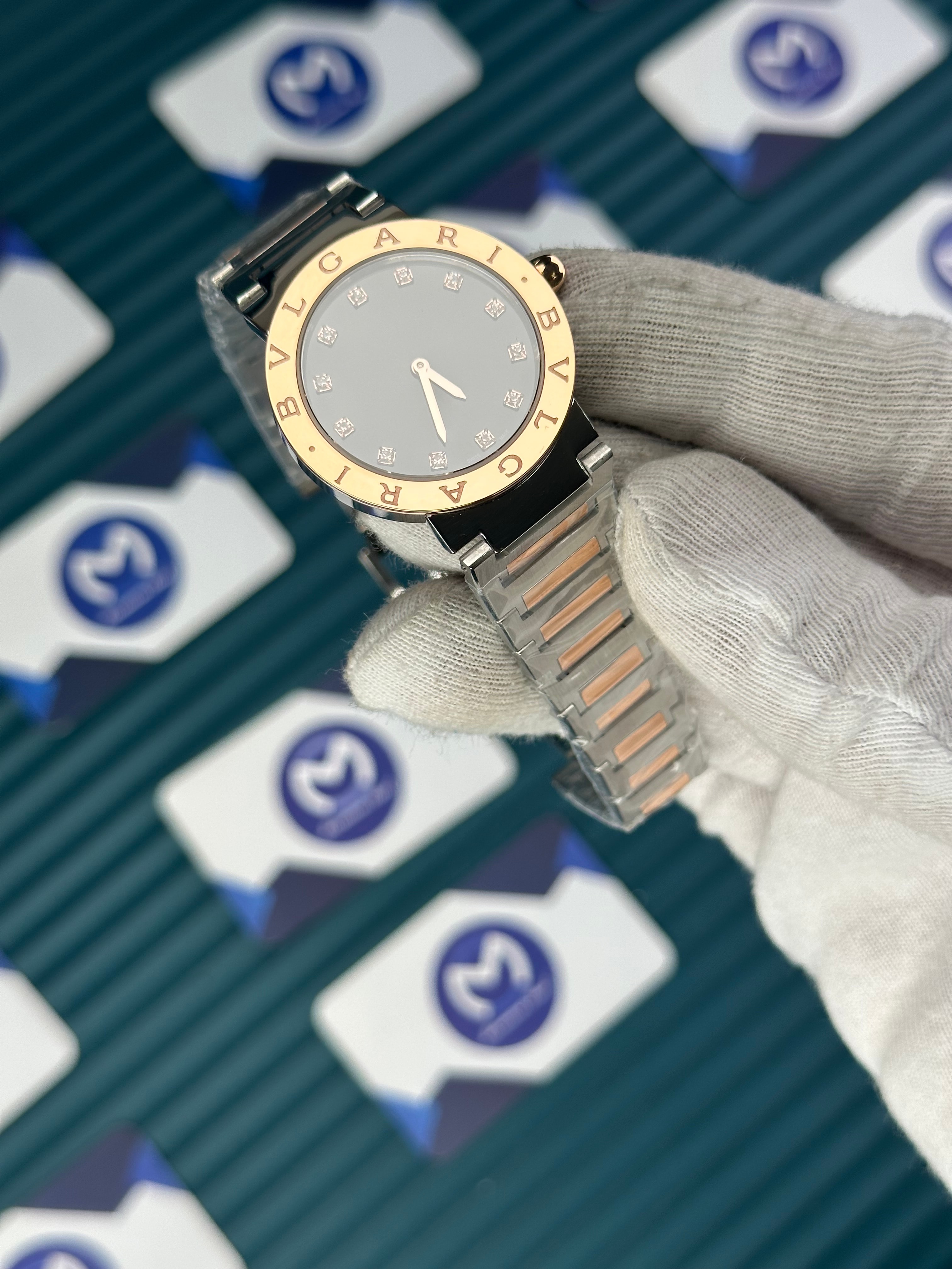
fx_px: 1760
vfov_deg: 39.7
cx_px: 476
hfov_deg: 30.3
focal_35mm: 48
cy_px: 634
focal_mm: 6.86
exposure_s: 1/1062
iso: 64
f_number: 1.78
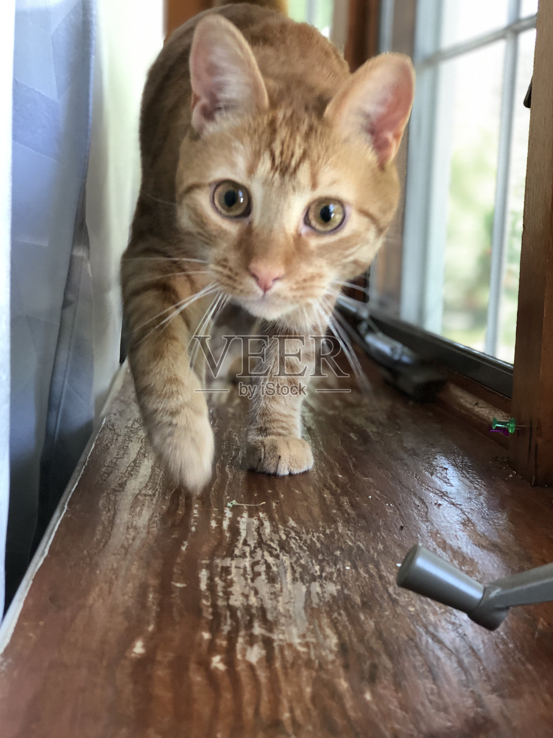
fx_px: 1235
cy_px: 368
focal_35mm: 58
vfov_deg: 33.2
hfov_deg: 25.2
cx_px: 272
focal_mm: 6.6
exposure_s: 1/60
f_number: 2.8
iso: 250
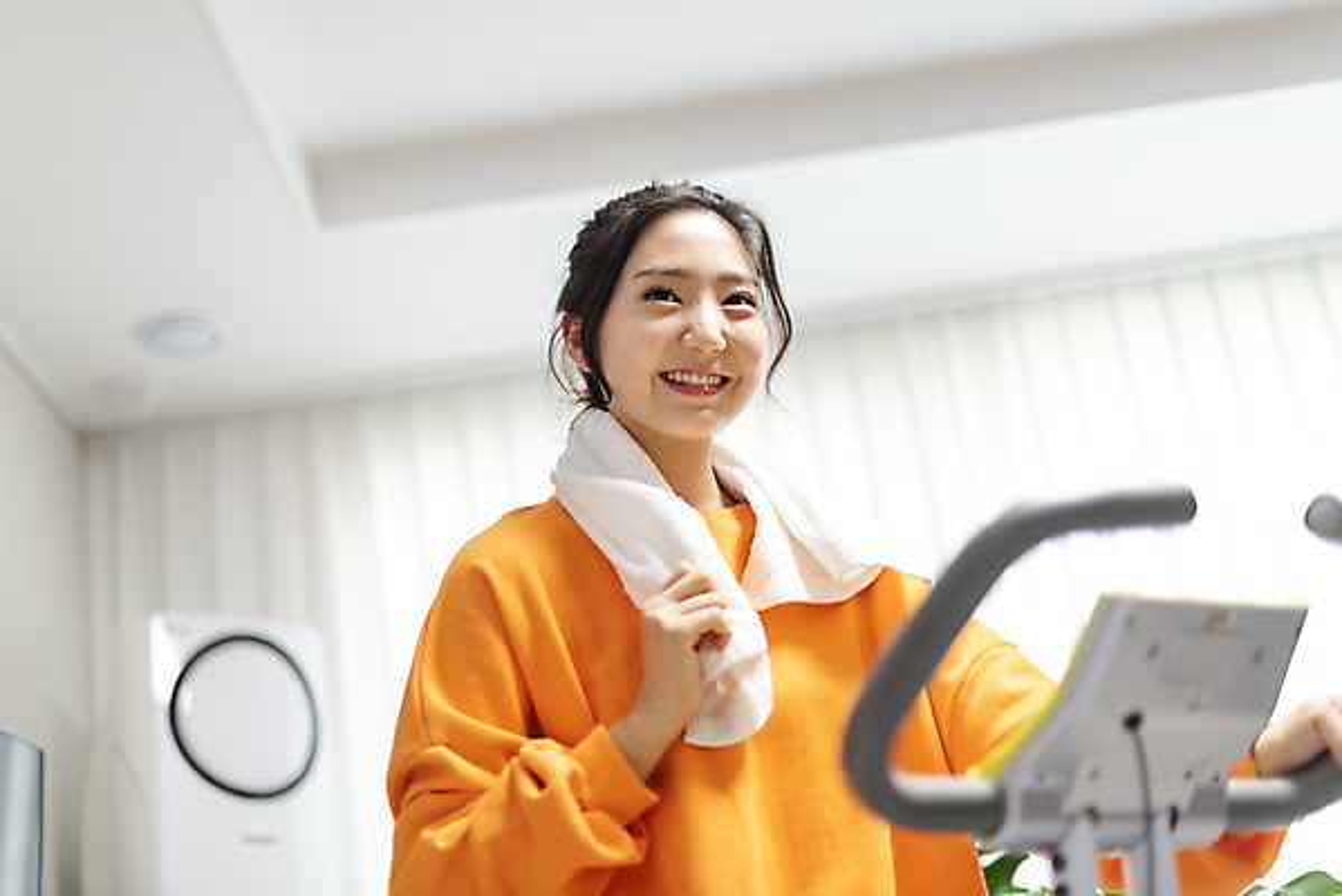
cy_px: 448
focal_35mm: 50
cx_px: 671
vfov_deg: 27.0
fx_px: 1865
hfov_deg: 39.6
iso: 500
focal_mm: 50
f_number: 1.6
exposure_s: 1/160
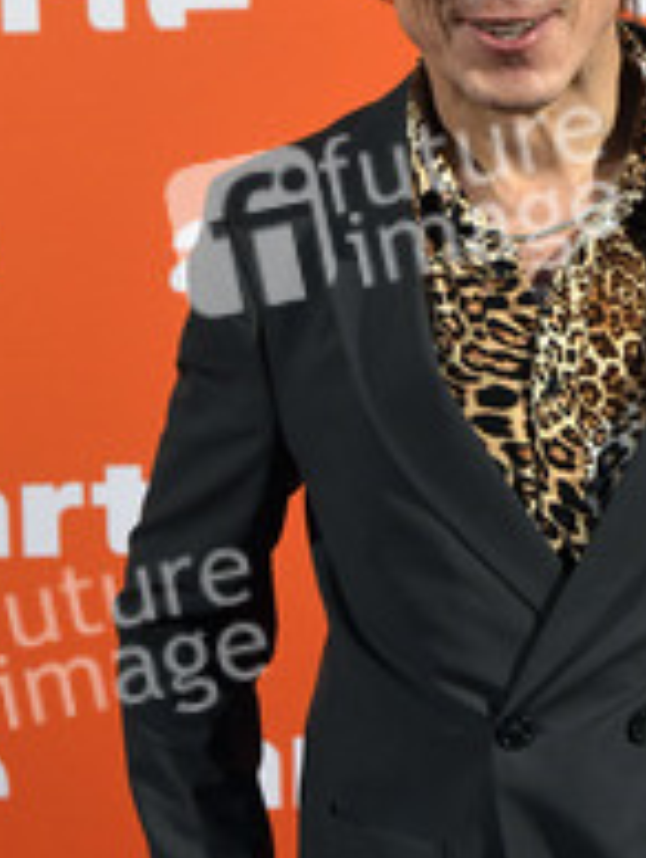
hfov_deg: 14.3
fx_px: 2557
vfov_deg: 19.1
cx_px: 522
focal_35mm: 103
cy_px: 433
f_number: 5.6
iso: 1600
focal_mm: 52
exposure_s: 1/200
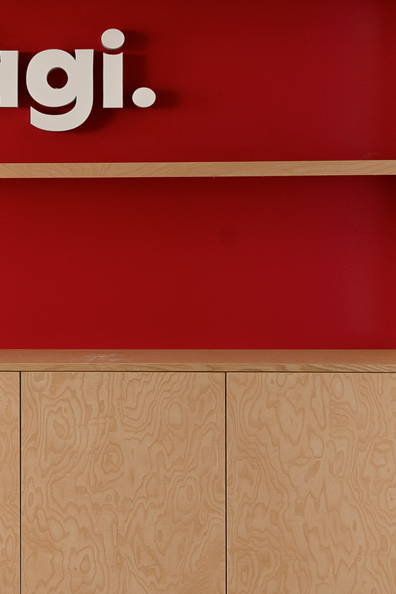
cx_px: 79
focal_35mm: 82
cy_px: 212
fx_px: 1352
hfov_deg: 16.5
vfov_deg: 24.7
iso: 100
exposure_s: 1.6
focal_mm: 22
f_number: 9
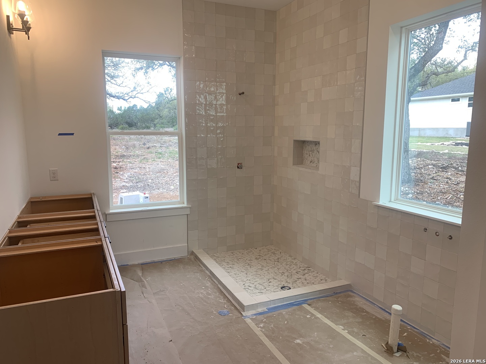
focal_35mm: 26
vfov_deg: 53.1
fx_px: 365
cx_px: 243
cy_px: 182
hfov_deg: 67.3
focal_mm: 4.25
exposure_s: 1/120
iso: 32
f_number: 1.8
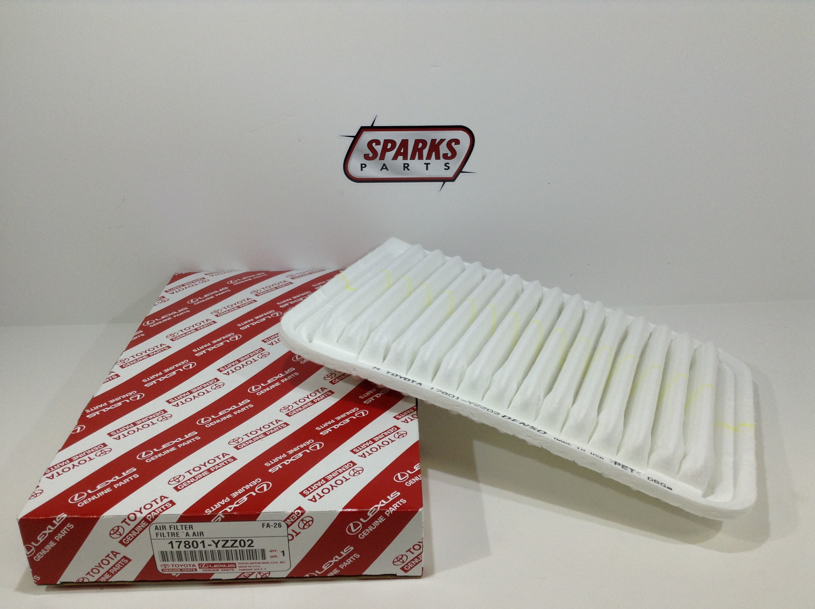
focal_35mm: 33
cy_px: 304
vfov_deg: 42.8
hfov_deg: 55.4
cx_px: 408
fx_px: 776
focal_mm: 3.3
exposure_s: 1/40
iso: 32
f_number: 2.4
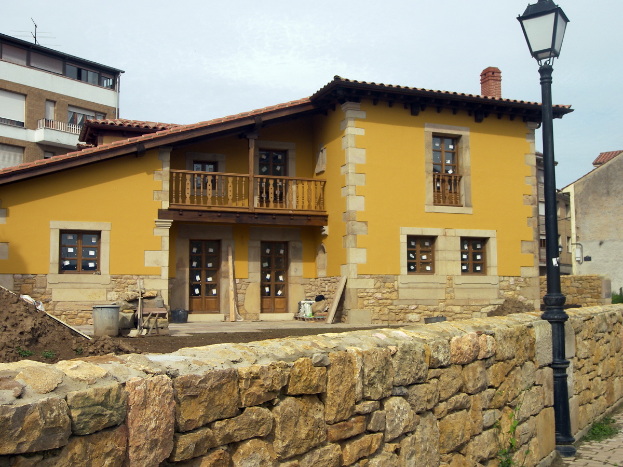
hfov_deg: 46.8
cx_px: 312
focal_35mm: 40
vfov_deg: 36.0
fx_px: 720
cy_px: 234
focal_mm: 8.4
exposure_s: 1/800
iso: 50
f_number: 3.2
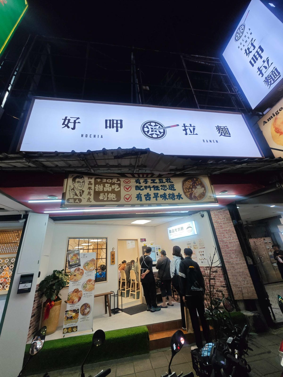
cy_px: 188
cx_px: 142
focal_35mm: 12
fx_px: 131
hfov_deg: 94.5
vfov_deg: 110.5
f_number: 1.8
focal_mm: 2.03
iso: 64
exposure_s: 1/120
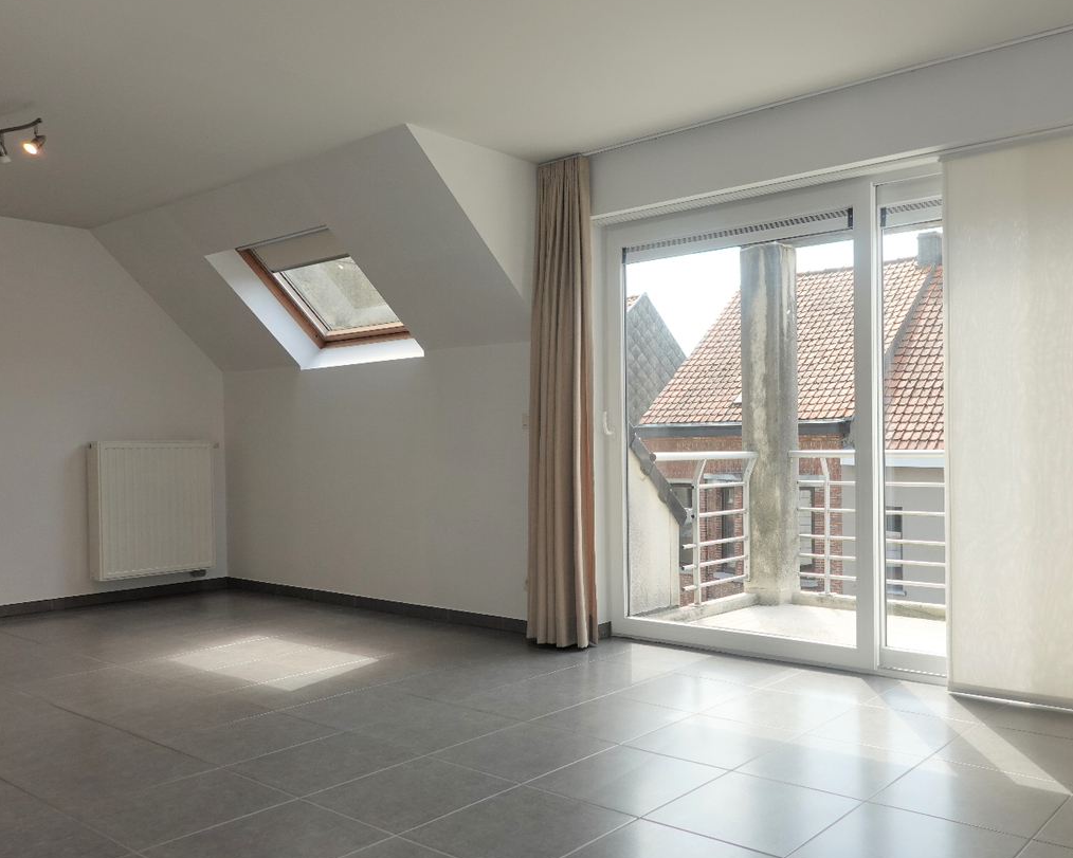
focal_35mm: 30
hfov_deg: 58.0
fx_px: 953
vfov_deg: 48.5
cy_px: 460
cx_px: 677
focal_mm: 9
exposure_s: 1/200
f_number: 4
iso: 125
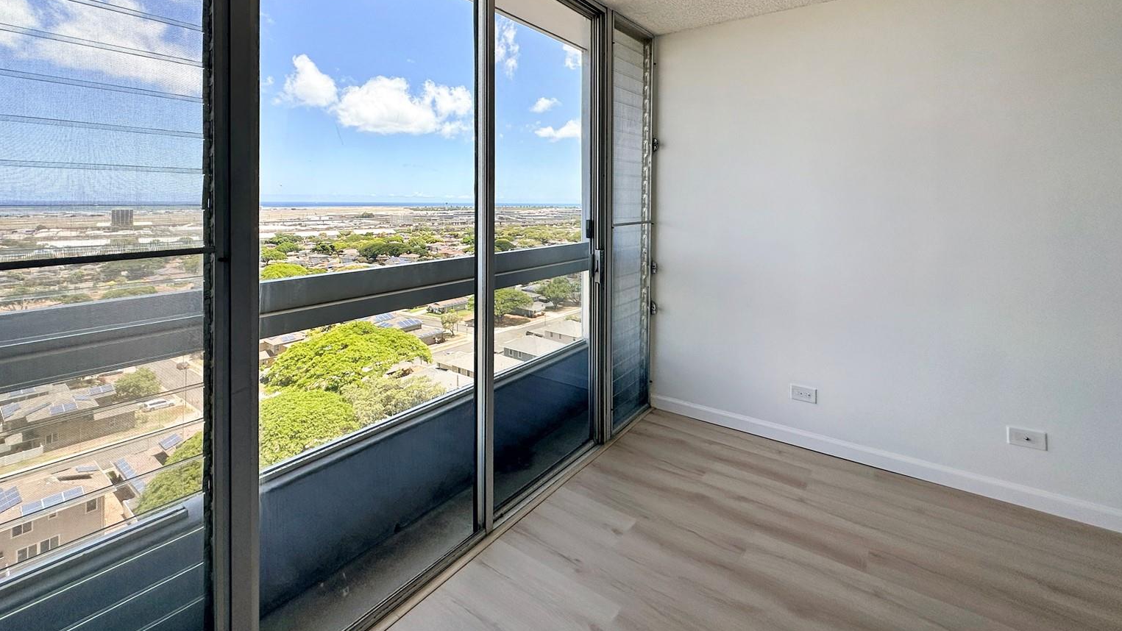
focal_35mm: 16
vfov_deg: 66.5
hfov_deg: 99.4
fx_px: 476
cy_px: 257
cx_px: 553
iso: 40
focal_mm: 2.22
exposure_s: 1/1033
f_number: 2.2
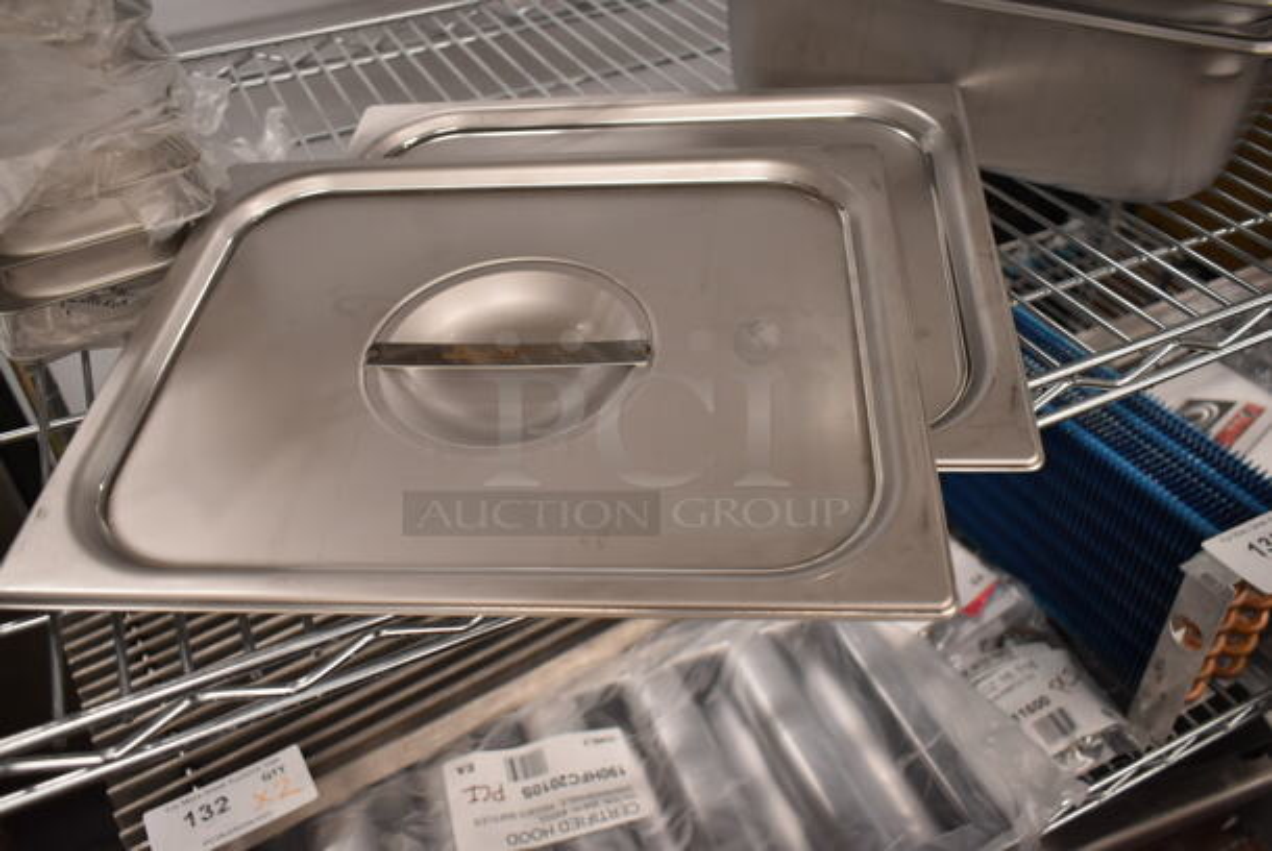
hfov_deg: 61.9
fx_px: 1061
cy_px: 426
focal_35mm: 30
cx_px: 636
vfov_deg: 43.7
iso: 1400
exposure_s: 1/125
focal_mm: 20
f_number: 3.8
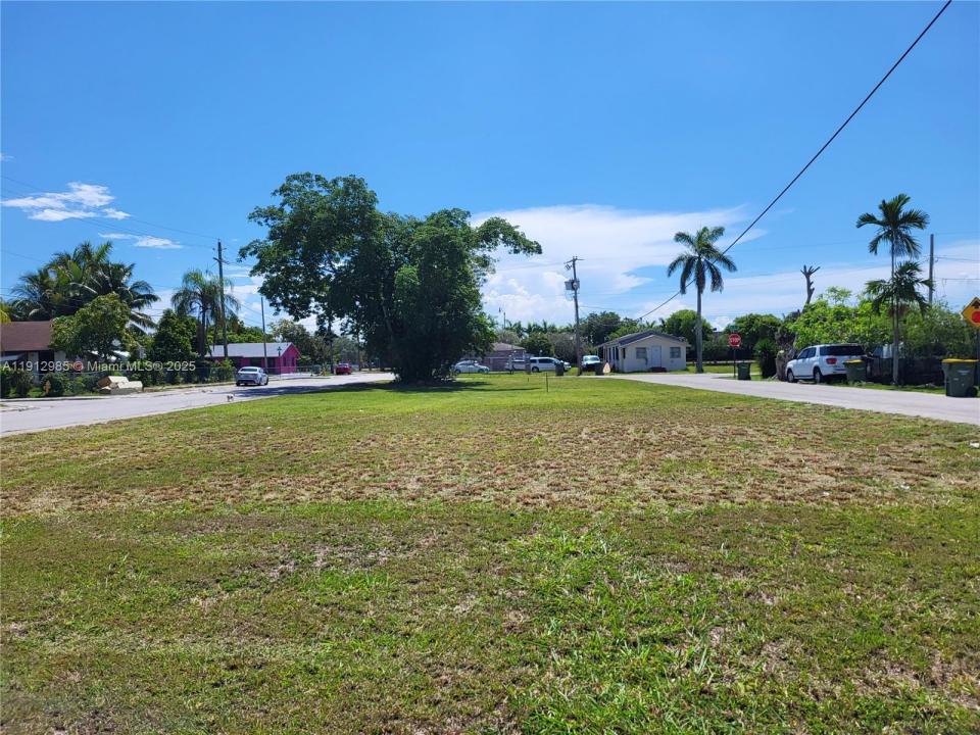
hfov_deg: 67.3
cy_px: 368
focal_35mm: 26
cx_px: 490
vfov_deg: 53.1
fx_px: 736
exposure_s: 1/3427
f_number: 1.8
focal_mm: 5.4
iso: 40
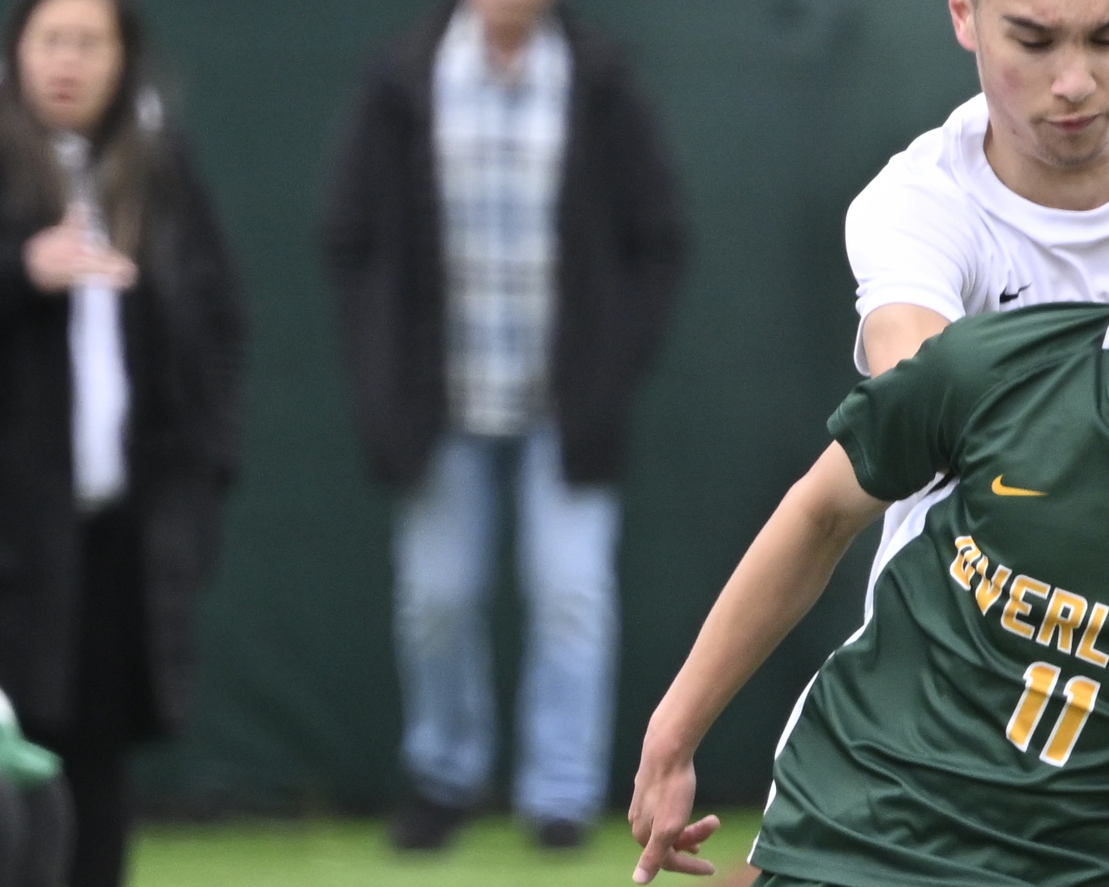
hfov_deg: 1.1
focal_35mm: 1763
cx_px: 859
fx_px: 57859
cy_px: 601
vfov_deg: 0.9
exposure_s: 1/1600
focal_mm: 400
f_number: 5.6
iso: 900
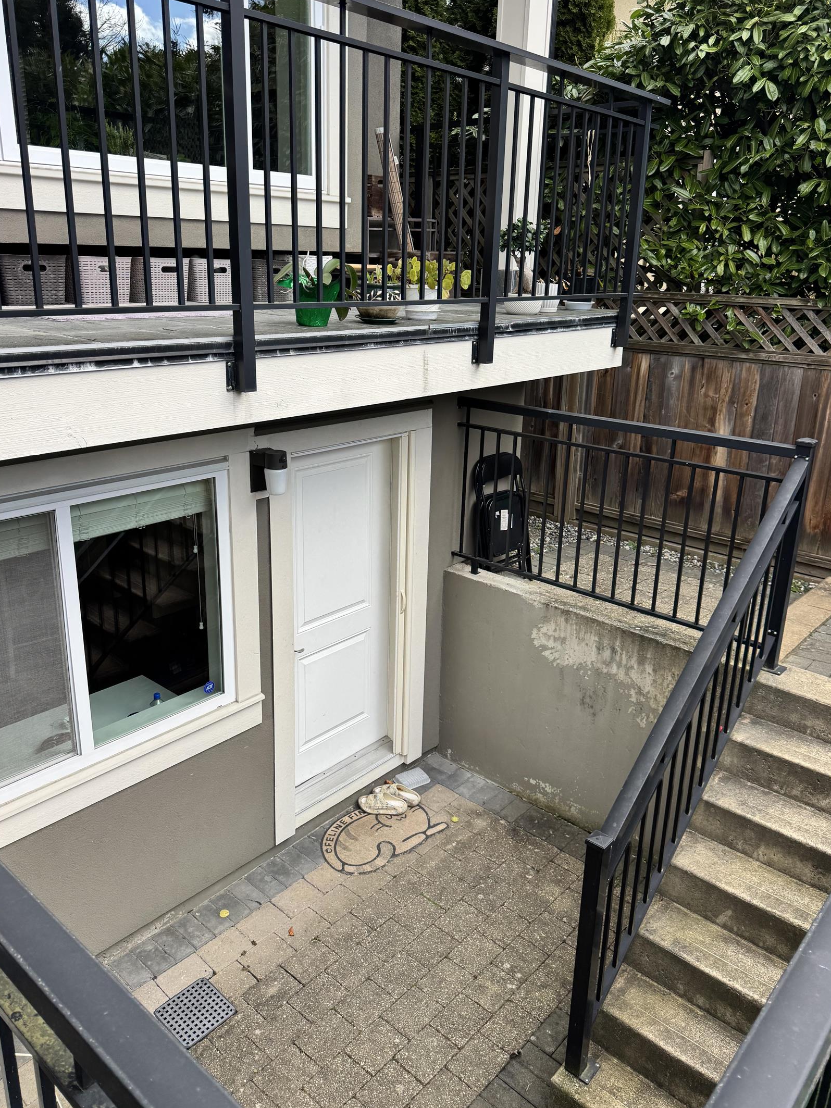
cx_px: 412
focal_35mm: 26
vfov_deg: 67.2
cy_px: 521
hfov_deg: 53.1
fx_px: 832
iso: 80
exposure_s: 1/1112
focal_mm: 6.76
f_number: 1.78
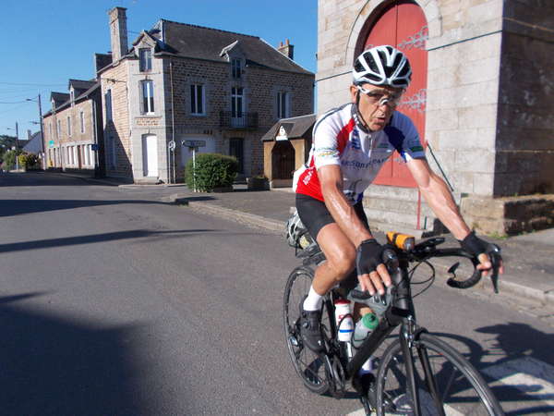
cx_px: 277
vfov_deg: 53.1
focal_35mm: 26
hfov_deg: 67.3
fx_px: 416
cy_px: 208
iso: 80
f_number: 8
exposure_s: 1/250
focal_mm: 4.6
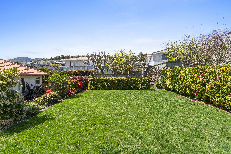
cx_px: 116
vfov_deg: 65.1
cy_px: 77
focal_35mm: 19
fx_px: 121
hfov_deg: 87.5
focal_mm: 18.8
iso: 640
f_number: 9
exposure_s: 1/1600
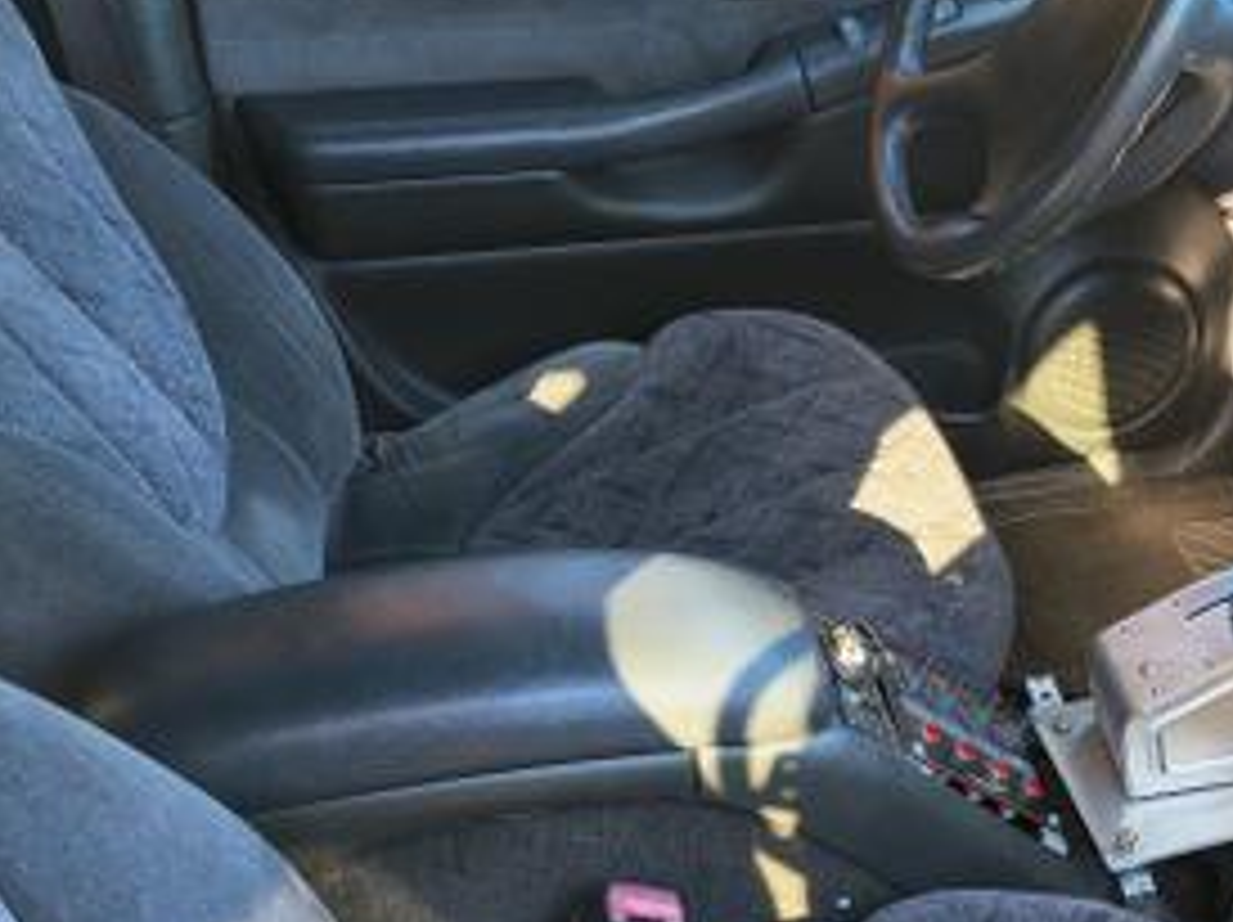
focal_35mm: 46
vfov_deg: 31.4
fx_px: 1637
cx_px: 837
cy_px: 531
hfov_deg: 40.7
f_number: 1.7
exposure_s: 1/120
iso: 516
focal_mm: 4.68
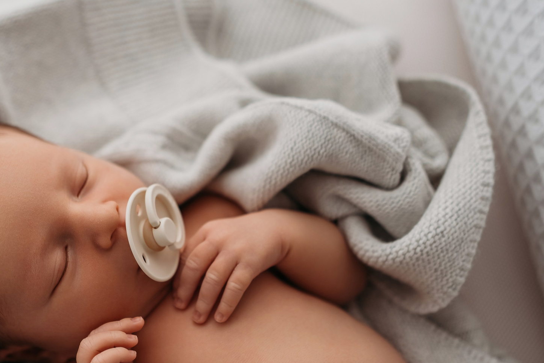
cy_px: 291
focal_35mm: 62
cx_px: 150
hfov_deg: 31.9
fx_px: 937
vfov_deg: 21.6
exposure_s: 1/160
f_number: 1.8
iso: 160
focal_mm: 35
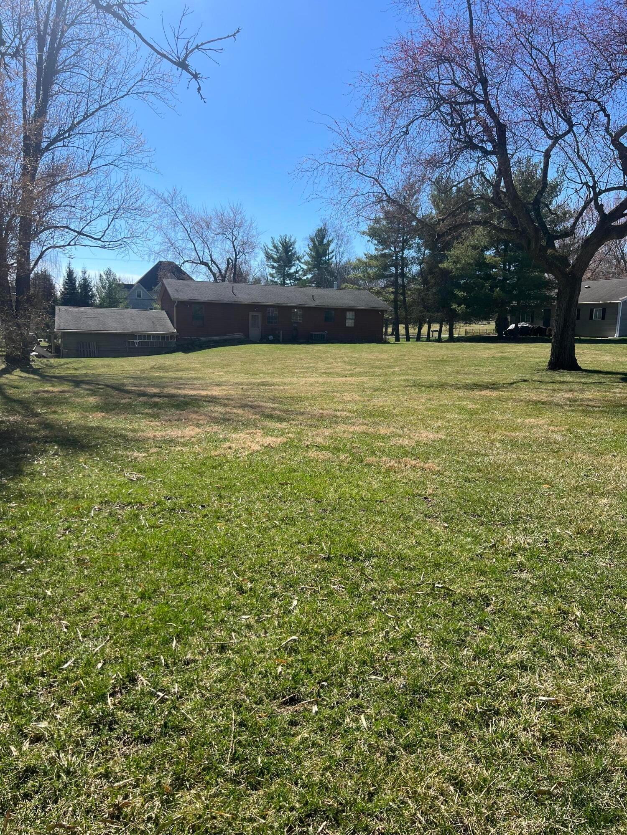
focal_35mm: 26
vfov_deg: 67.3
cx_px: 314
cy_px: 418
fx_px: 628
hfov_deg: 53.1
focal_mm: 5.7
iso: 50
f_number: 1.5
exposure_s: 1/3571
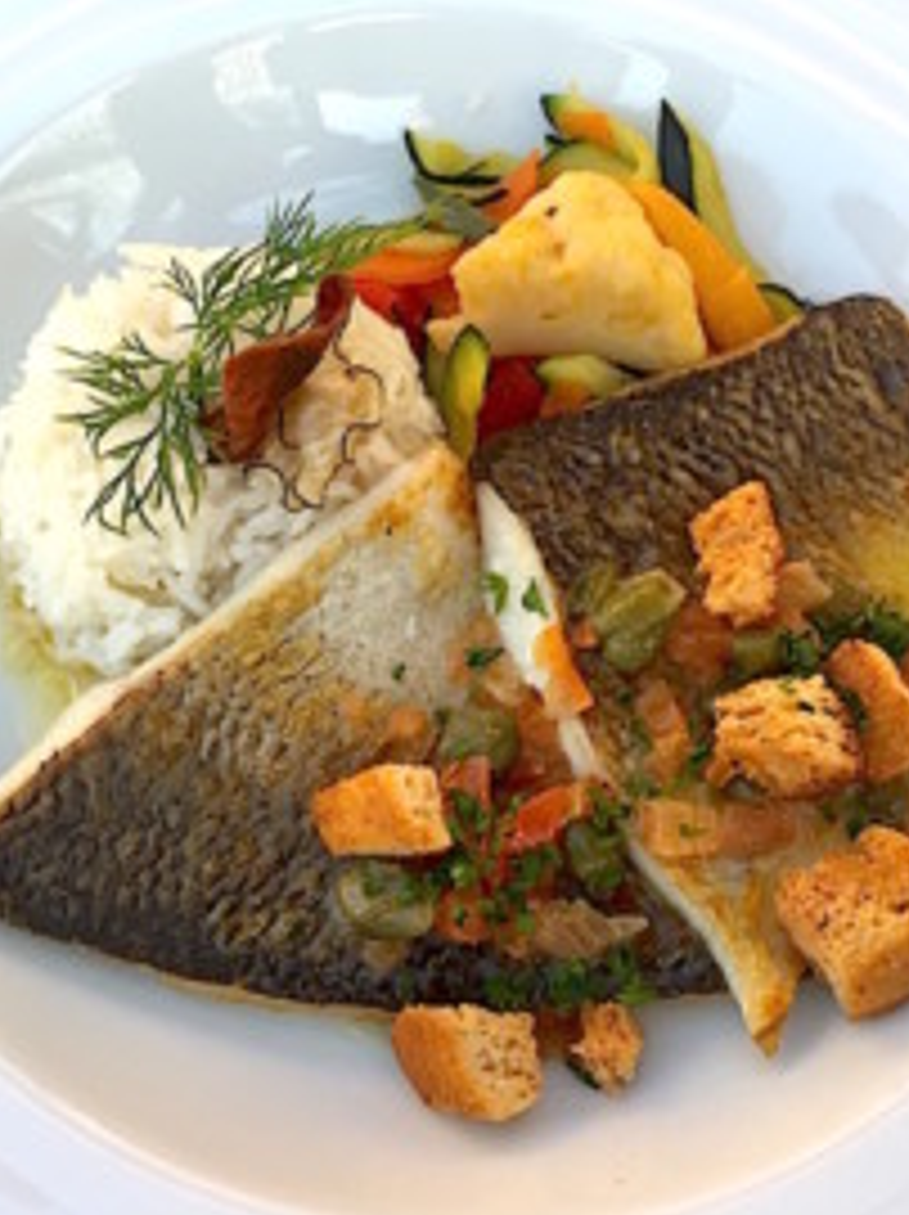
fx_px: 1508
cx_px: 464
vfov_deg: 43.9
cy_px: 598
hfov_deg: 33.5
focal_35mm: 43
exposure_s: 1/100
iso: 40
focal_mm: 4.15
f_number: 2.2
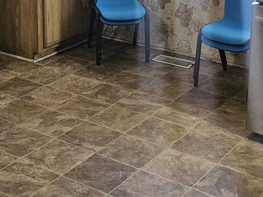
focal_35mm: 75
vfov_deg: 18.9
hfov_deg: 25.8
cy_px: -16
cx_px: 77
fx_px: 570
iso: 400
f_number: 1.8
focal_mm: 5.4
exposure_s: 1/120
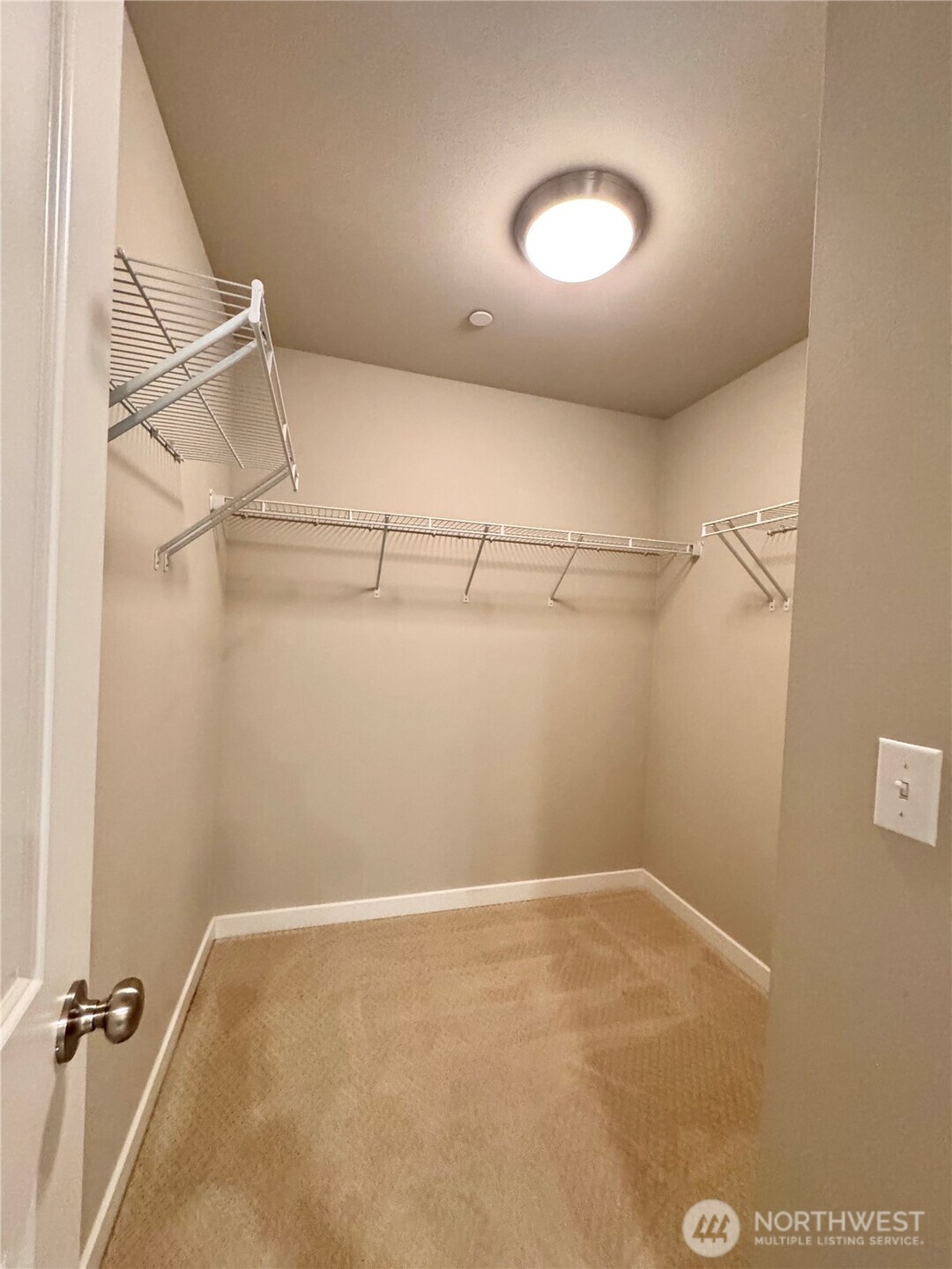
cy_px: 634
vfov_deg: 102.1
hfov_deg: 85.7
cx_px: 476
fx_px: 513
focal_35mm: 14
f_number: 2.2
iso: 800
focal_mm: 2.22
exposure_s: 1/60
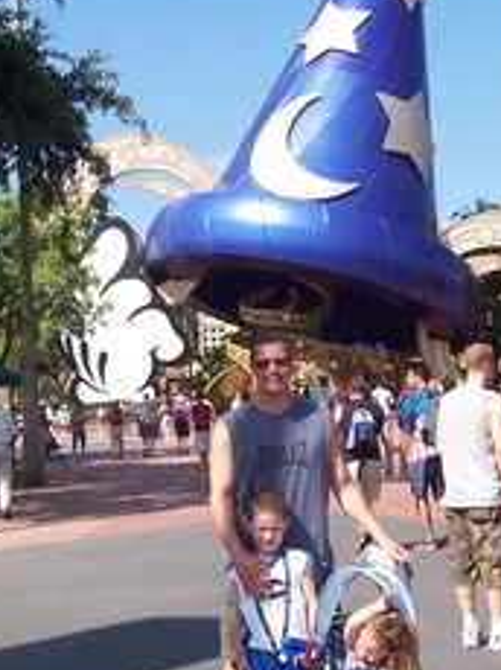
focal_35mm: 71
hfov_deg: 20.6
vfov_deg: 27.4
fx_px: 1373
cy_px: 329
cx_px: 317
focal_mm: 5.6
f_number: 5.6
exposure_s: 1/350
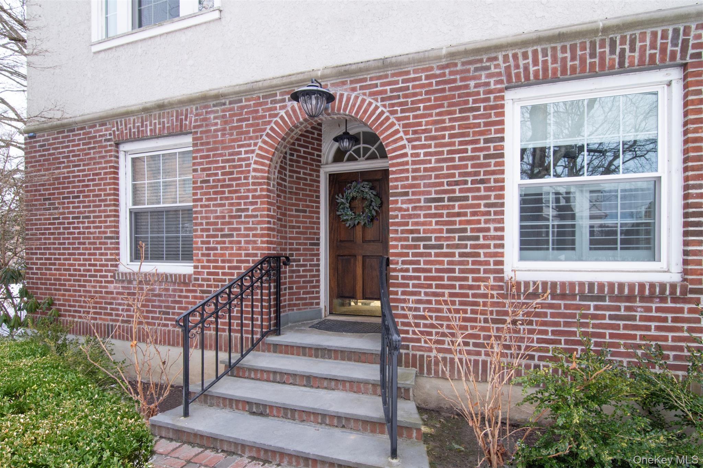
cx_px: 352
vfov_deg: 72.0
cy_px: 234
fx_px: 322
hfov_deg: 95.0
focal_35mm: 16
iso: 500
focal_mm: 11
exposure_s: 1/200
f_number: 10
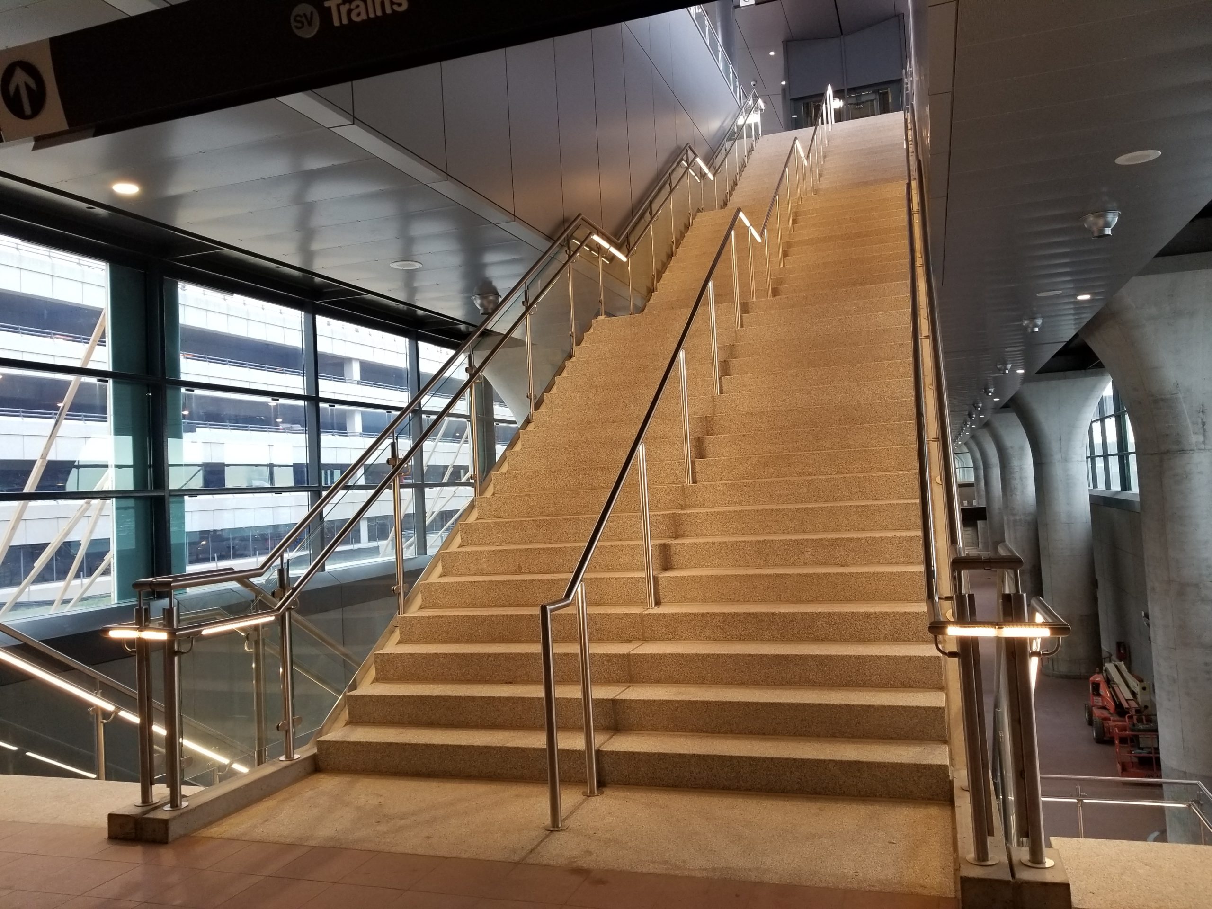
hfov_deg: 67.3
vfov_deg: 53.1
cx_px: 606
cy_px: 454
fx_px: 910
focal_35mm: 26
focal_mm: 4.25
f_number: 1.7
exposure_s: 1/60
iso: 100
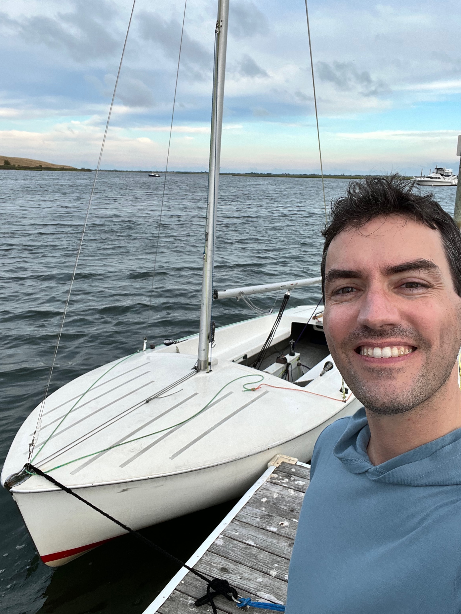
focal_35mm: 30
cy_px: 307
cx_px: 230
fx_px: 533
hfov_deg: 46.8
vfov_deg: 60.0
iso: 25
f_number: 2.2
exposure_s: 1/150
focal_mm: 2.71
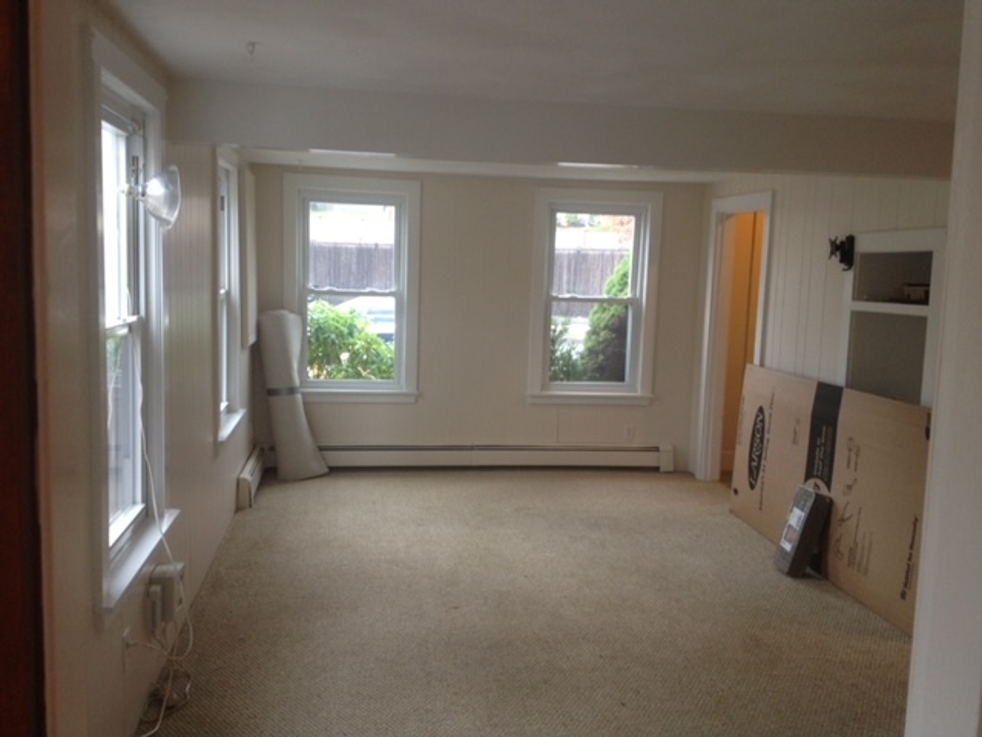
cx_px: 491
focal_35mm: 35
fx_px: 993
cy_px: 368
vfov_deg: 40.7
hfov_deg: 52.6
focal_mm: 4.28
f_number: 2.4
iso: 80
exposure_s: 1/20
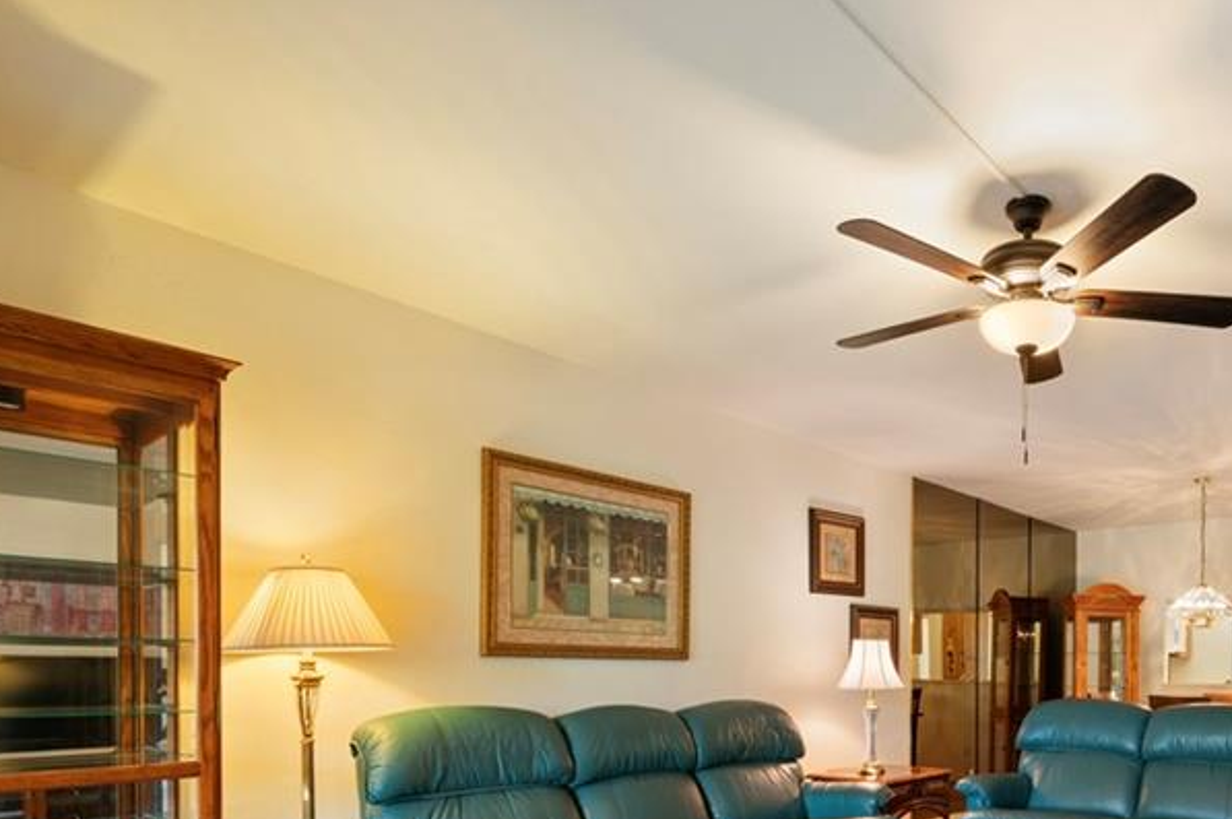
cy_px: 661
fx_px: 821
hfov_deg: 69.4
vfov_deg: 49.8
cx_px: 910
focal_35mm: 24
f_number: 13
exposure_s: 1.3
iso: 200
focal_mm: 14
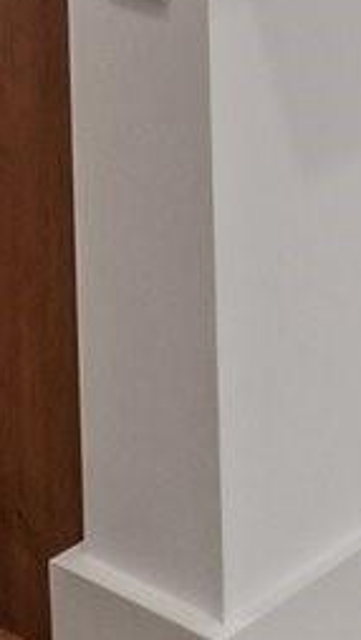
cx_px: 1287
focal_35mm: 127
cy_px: -861
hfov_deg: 7.6
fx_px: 2153
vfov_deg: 13.1
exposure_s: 1/30
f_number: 8
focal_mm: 10
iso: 250
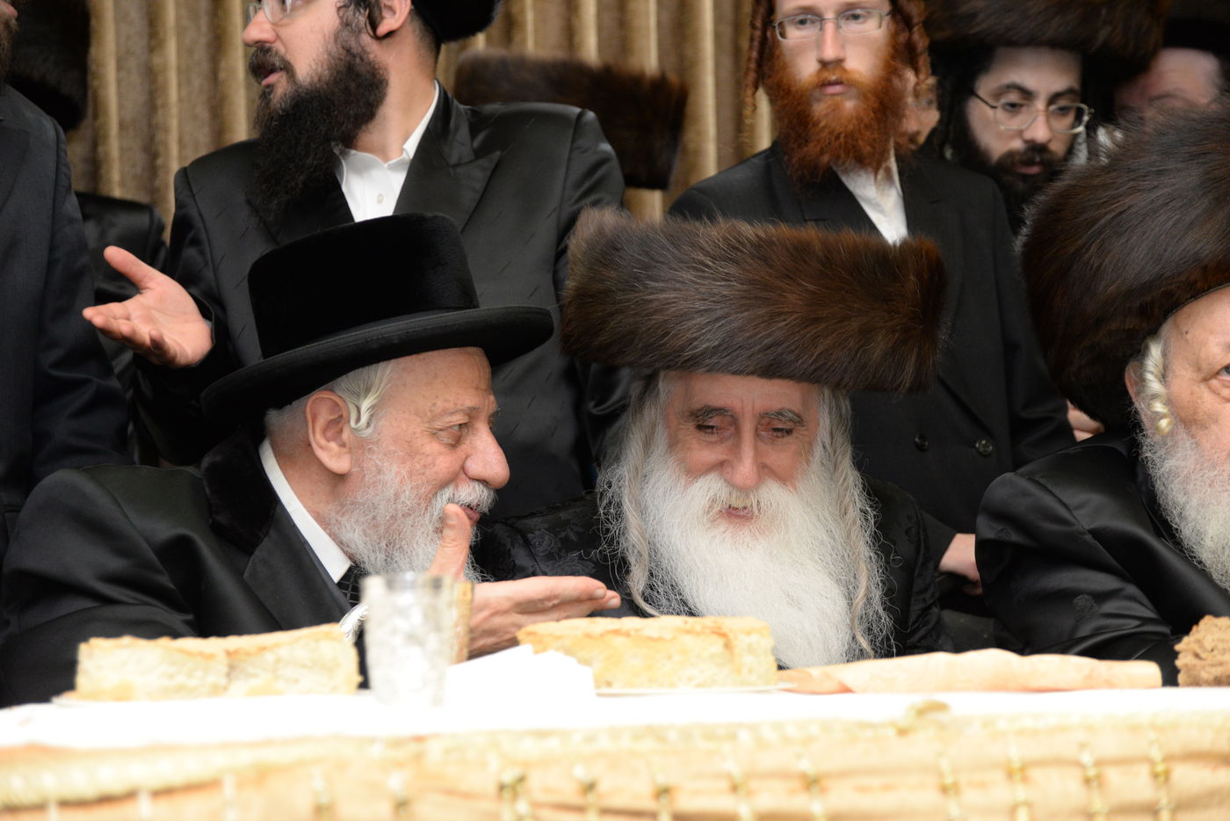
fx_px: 3075
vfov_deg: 15.2
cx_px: 615
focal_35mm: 90
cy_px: 410
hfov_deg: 22.6
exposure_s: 1/200
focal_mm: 90
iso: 2500
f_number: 5.3
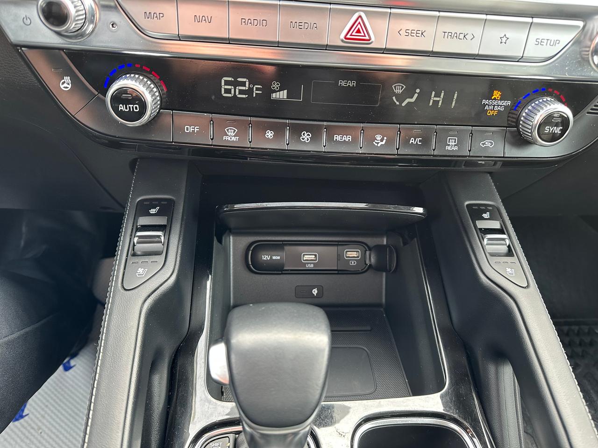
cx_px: 299
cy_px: 224
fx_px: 415
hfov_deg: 71.6
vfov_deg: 56.8
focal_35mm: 24
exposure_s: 1/121
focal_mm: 6.86
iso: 160
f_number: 1.78
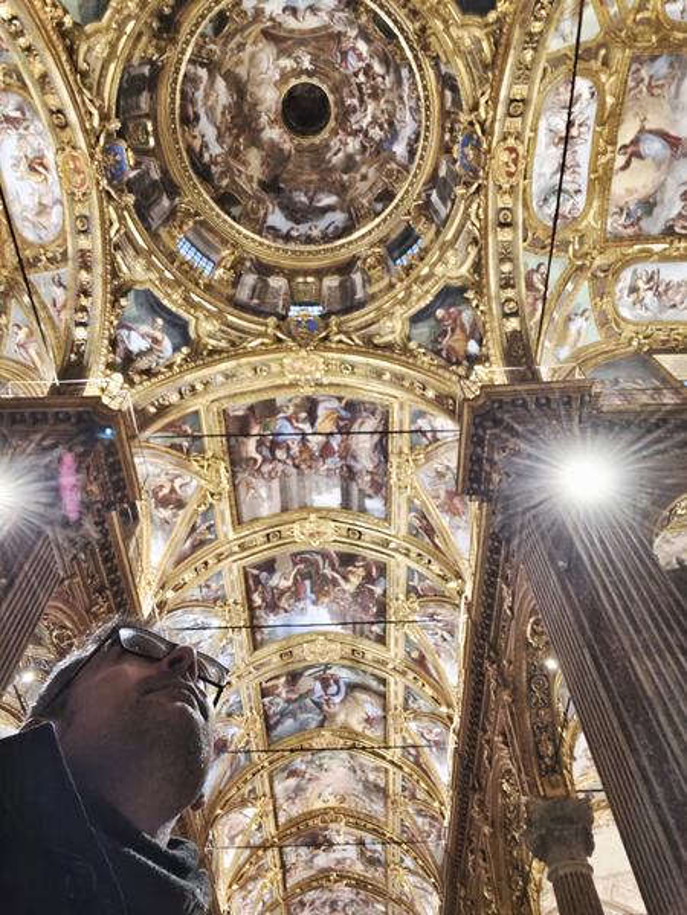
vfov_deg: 69.4
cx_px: 344
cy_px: 458
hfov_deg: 54.9
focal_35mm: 25
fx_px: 662
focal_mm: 2.24
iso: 1600
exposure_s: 1/25
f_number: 2.2
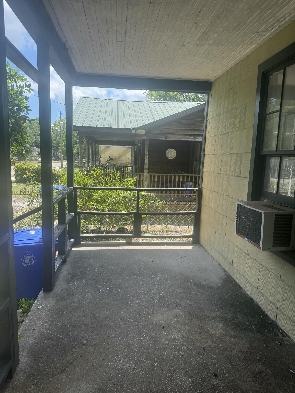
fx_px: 273
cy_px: 196
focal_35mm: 24
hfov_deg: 56.8
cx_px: 148
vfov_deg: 71.6
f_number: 1.78
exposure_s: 1/1437
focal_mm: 6.76
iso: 100
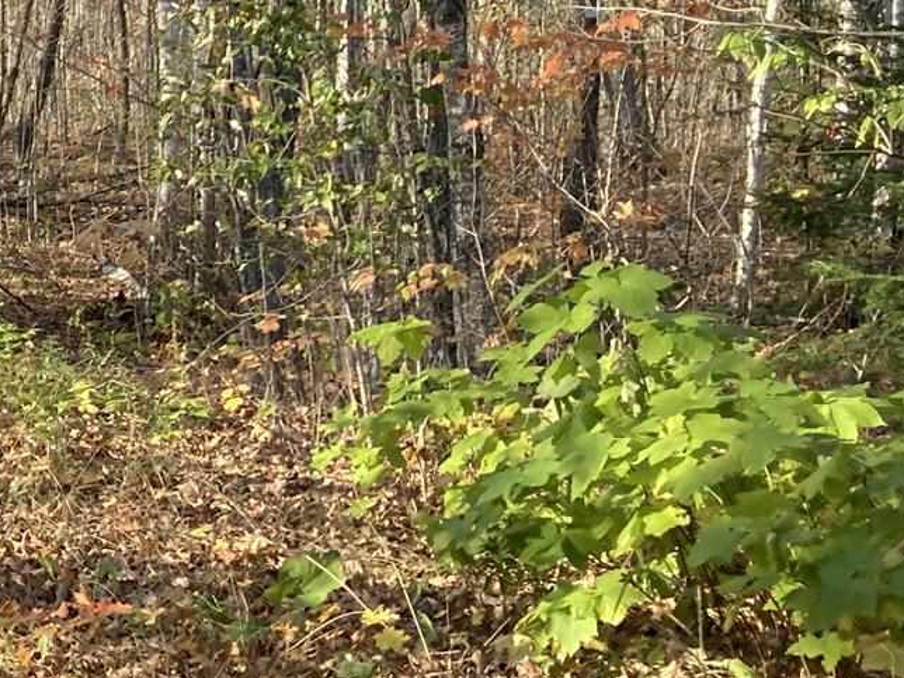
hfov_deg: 19.1
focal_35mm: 89
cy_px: 213
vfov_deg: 16.5
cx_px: -481
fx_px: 2324
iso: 20
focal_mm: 3.99
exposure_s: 1/209
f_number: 1.8
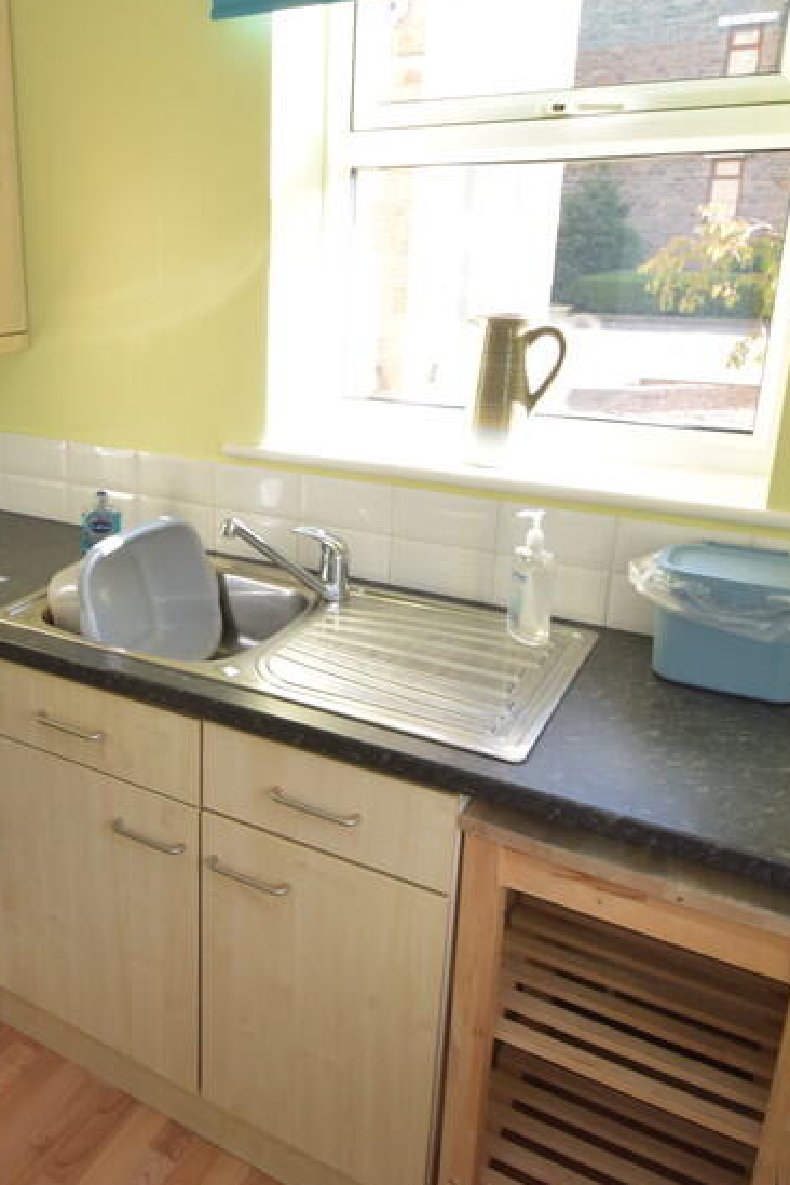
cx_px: 218
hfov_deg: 45.1
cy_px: 521
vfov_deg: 65.3
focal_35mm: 28
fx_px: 922
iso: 800
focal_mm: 10
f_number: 6.3
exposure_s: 1/200
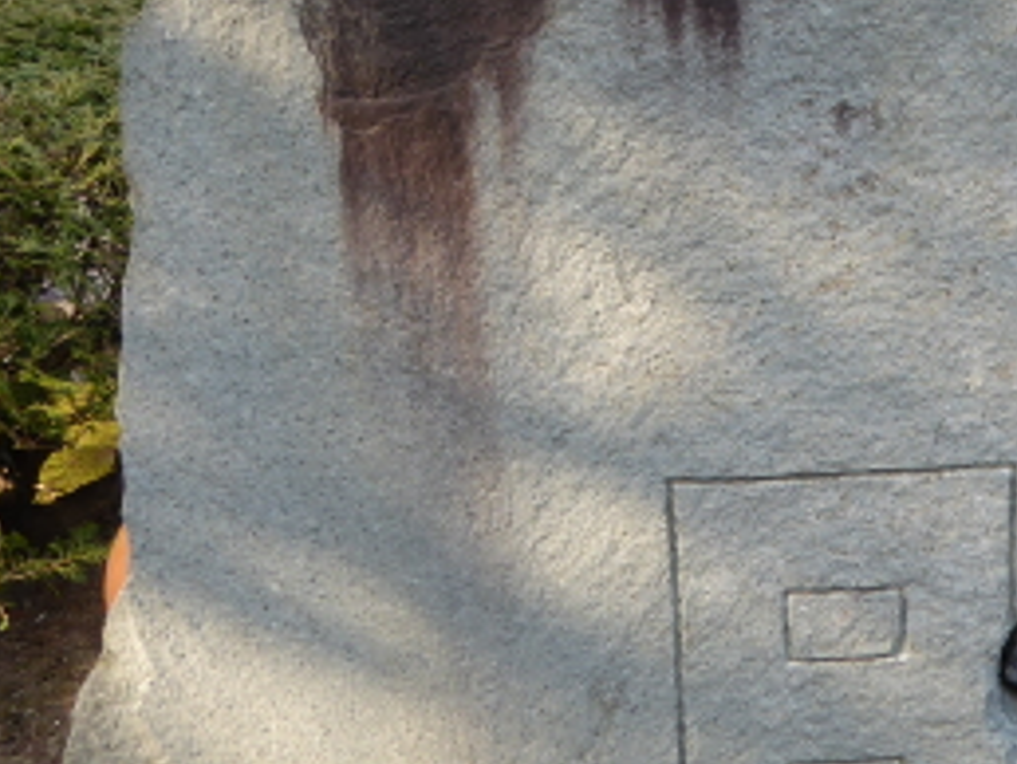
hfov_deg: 30.6
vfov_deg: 23.6
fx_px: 1823
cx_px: 773
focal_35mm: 62
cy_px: 291
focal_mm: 4.3
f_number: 3.3
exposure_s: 1/100
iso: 80
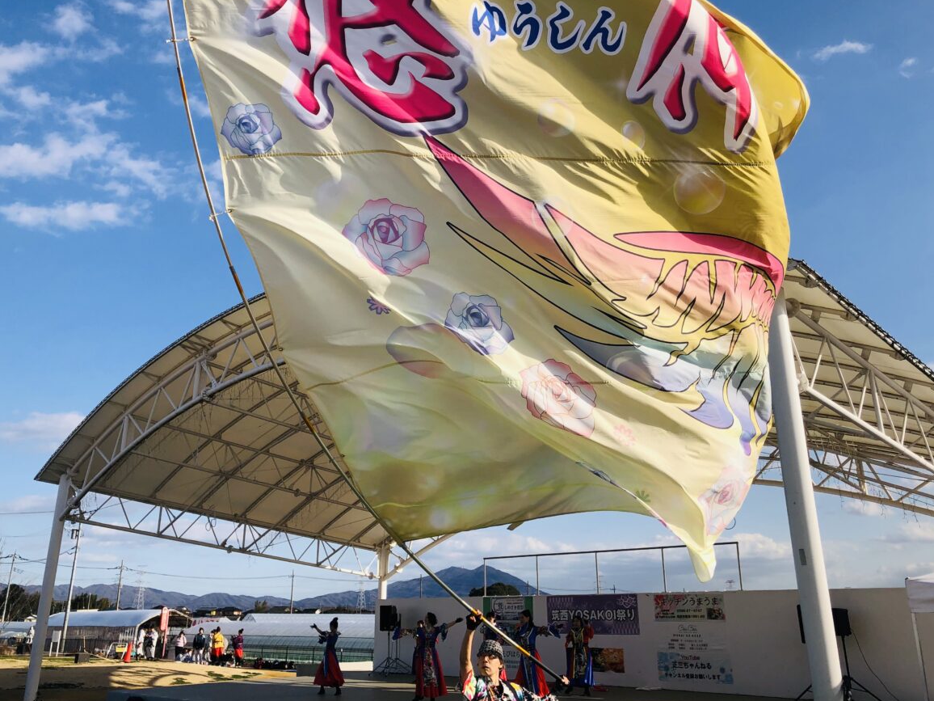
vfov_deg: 45.4
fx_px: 836
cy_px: 316
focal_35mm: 31
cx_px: 465
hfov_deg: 58.4
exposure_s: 1/2525
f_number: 1.8
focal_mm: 3.99
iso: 20
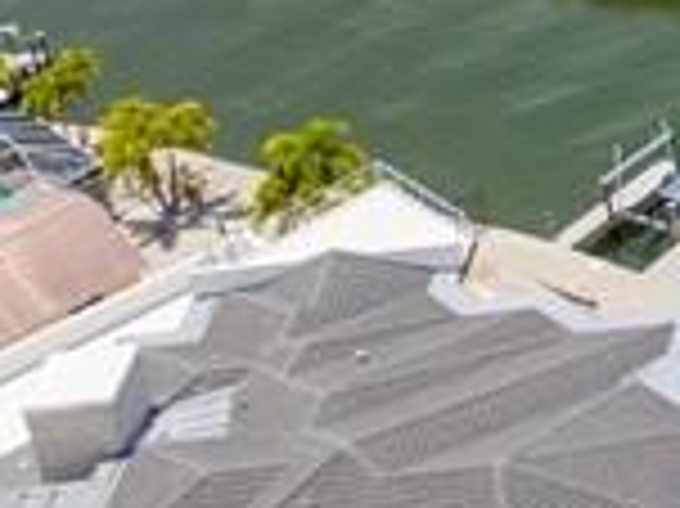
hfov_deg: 9.4
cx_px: 2085
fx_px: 3199
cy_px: -836
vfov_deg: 8.2
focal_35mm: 163
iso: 100
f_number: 4
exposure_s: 1/1600
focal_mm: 12.29
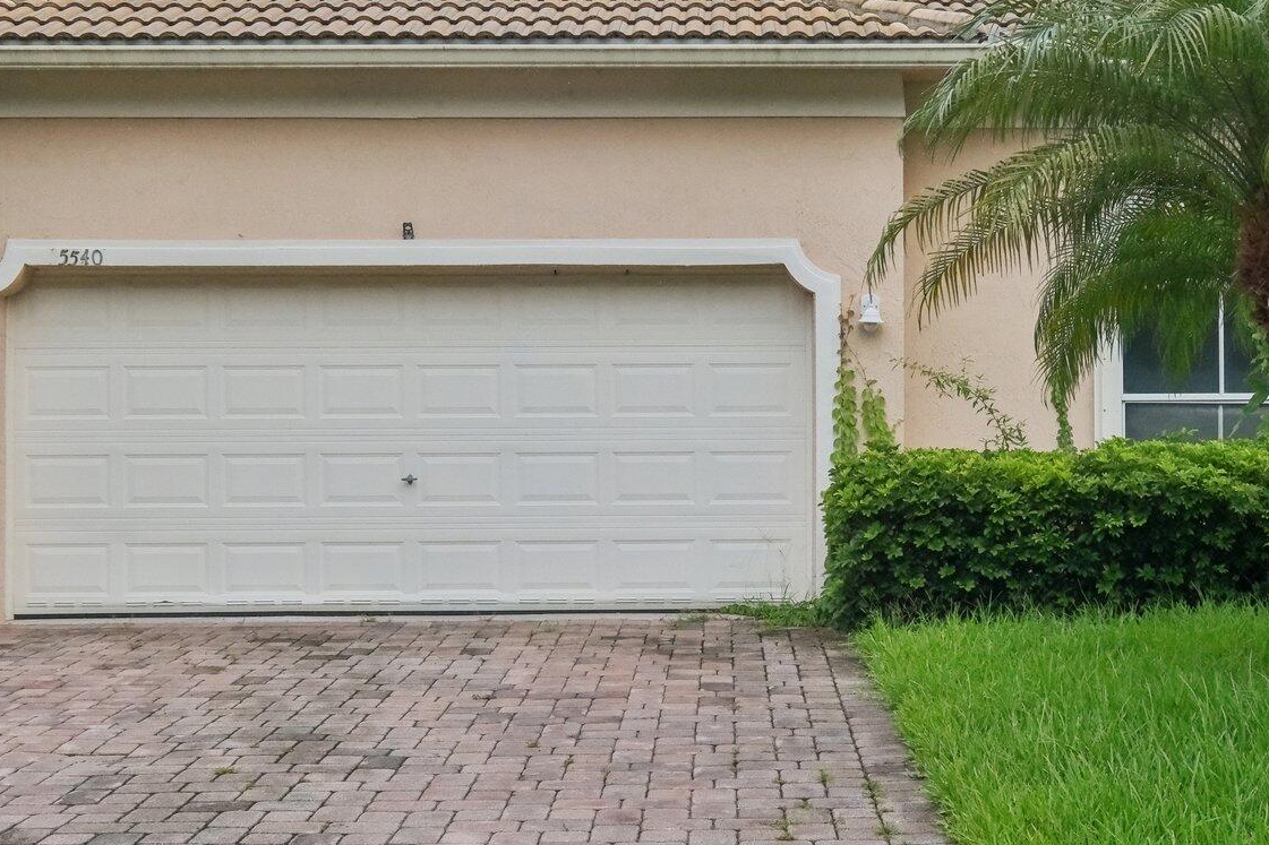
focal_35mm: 53
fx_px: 1868
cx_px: 768
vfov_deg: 25.4
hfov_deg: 37.4
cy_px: 278
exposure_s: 1/1700
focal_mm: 19.1
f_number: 8
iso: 1600
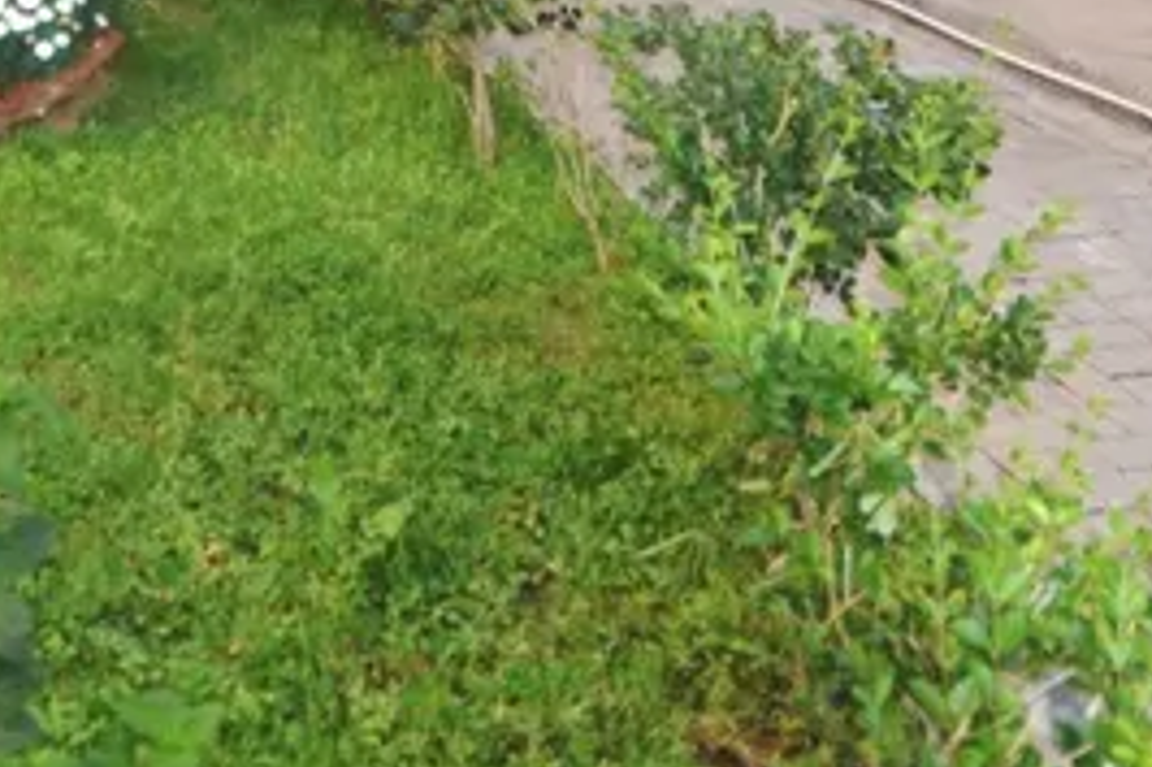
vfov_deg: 22.7
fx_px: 1535
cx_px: 338
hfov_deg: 40.4
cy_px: -390
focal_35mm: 48
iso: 100
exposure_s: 1/125
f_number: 4
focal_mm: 10
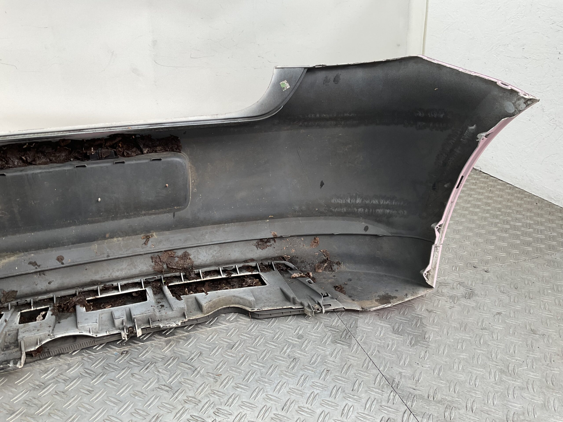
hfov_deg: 61.7
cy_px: 211
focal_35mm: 29
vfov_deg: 48.2
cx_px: 282
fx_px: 472
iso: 25
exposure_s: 1/120
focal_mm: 3
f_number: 1.8
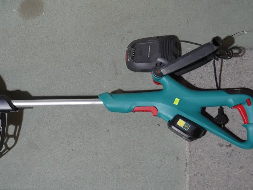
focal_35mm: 53
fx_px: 387
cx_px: 86
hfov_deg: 35.8
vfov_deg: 27.5
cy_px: 116
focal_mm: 18
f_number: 4
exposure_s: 1/60
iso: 400
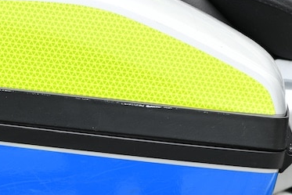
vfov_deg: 7.1
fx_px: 1558
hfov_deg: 10.7
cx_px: 39
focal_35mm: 192
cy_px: 199
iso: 64
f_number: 5
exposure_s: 1/100
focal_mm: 70
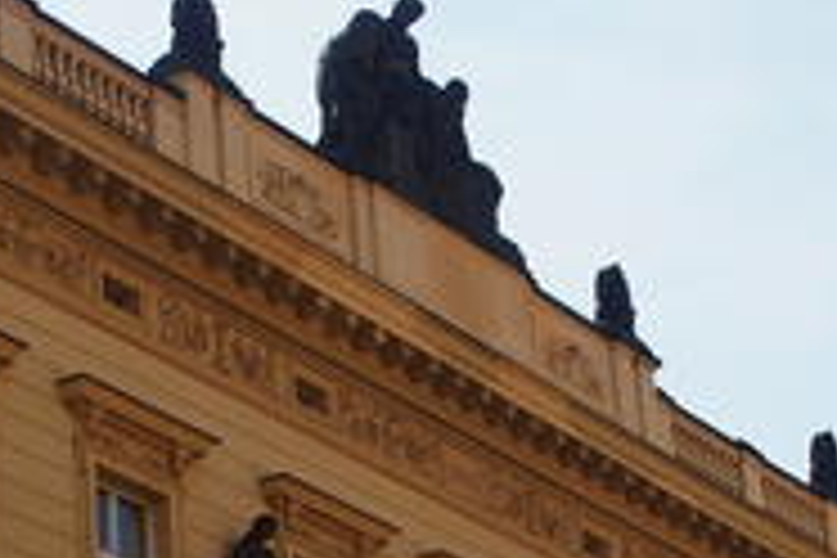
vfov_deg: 10.7
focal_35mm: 126
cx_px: 306
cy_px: 608
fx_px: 2929
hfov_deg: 16.2
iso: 100
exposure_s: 1/800
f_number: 3.5
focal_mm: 10.8
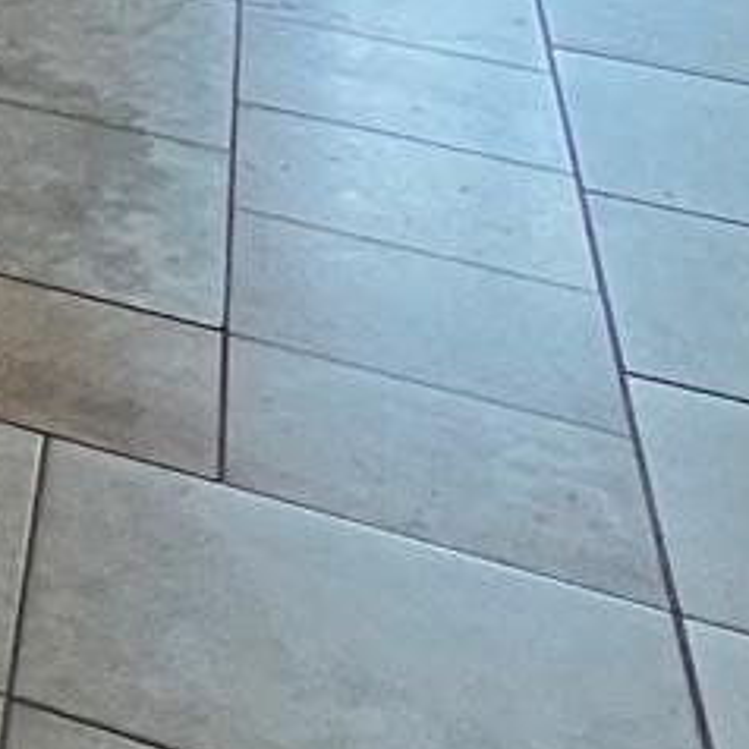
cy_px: -821
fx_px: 2424
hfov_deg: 10.3
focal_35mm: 99
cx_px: -1684
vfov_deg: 14.2
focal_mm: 1.57
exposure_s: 1/120
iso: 160
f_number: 1.8
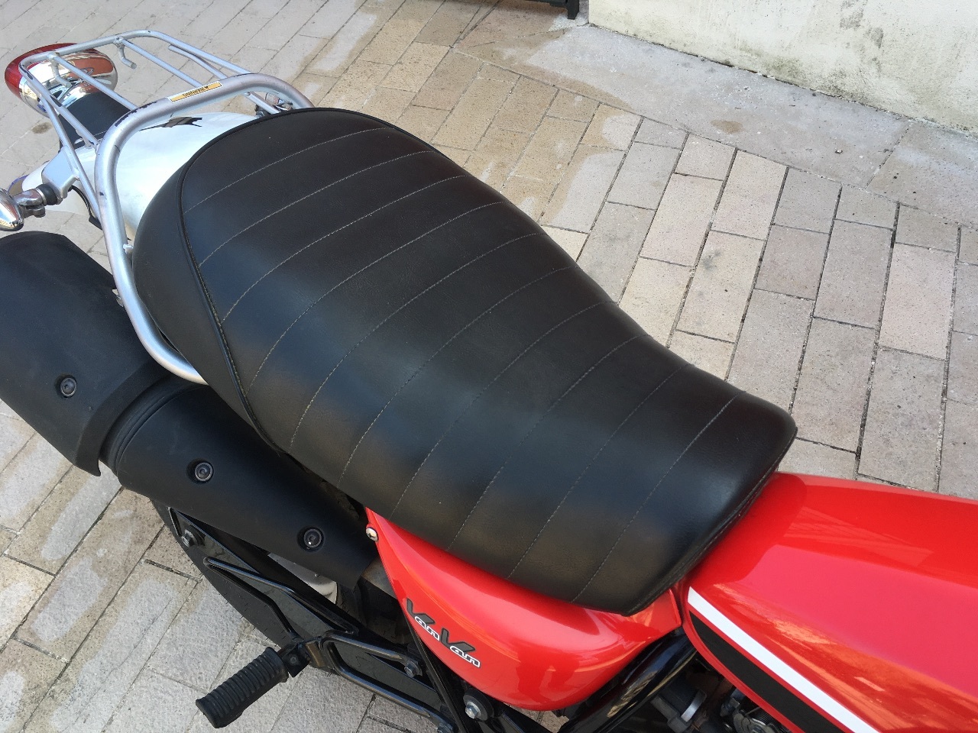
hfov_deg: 61.7
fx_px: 819
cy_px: 366
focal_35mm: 29
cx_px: 489
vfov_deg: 48.2
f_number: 2.2
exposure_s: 1/149
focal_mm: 4.15
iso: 25
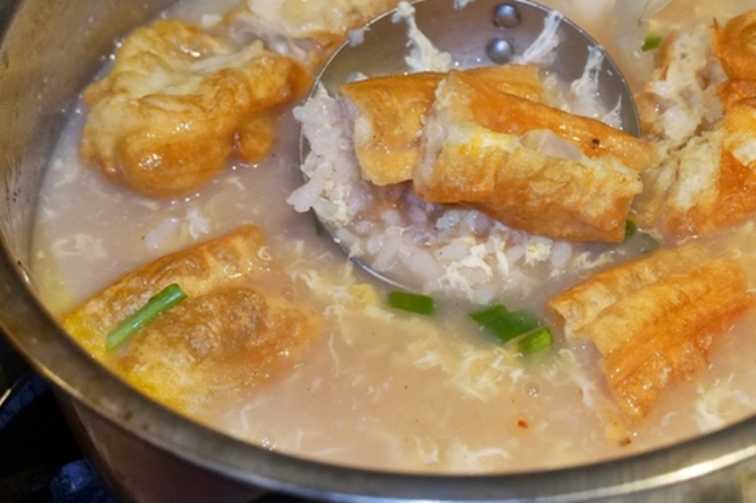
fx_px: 1679
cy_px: 146
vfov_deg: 17.0
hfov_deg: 25.2
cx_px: 520
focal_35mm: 80
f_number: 5.6
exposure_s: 1/80
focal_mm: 36
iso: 3200
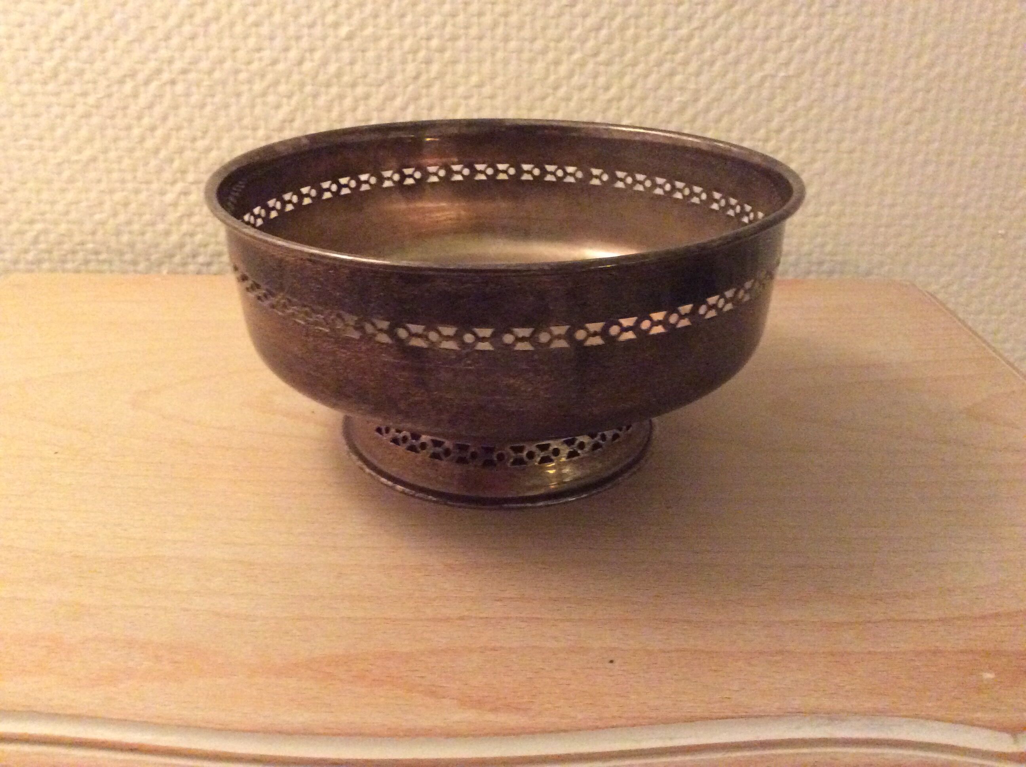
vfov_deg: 44.1
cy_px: 384
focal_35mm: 32
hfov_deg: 56.9
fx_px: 947
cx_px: 513
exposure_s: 1/17
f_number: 2.4
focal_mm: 3.3
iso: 640
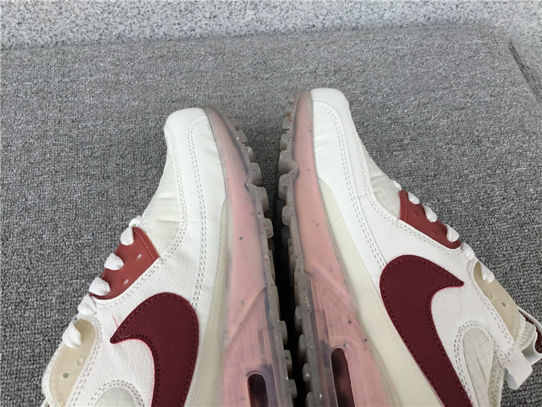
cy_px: 204
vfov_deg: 45.4
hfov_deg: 58.4
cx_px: 271
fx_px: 485
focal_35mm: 31
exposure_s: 1/211
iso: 25
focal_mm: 3.3
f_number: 2.4
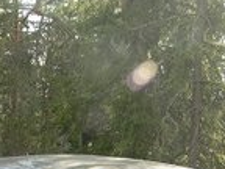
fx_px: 630
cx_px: -3
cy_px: 227
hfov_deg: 19.6
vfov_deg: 14.5
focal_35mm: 97
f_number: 4
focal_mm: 7.4
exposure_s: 1/60
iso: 80
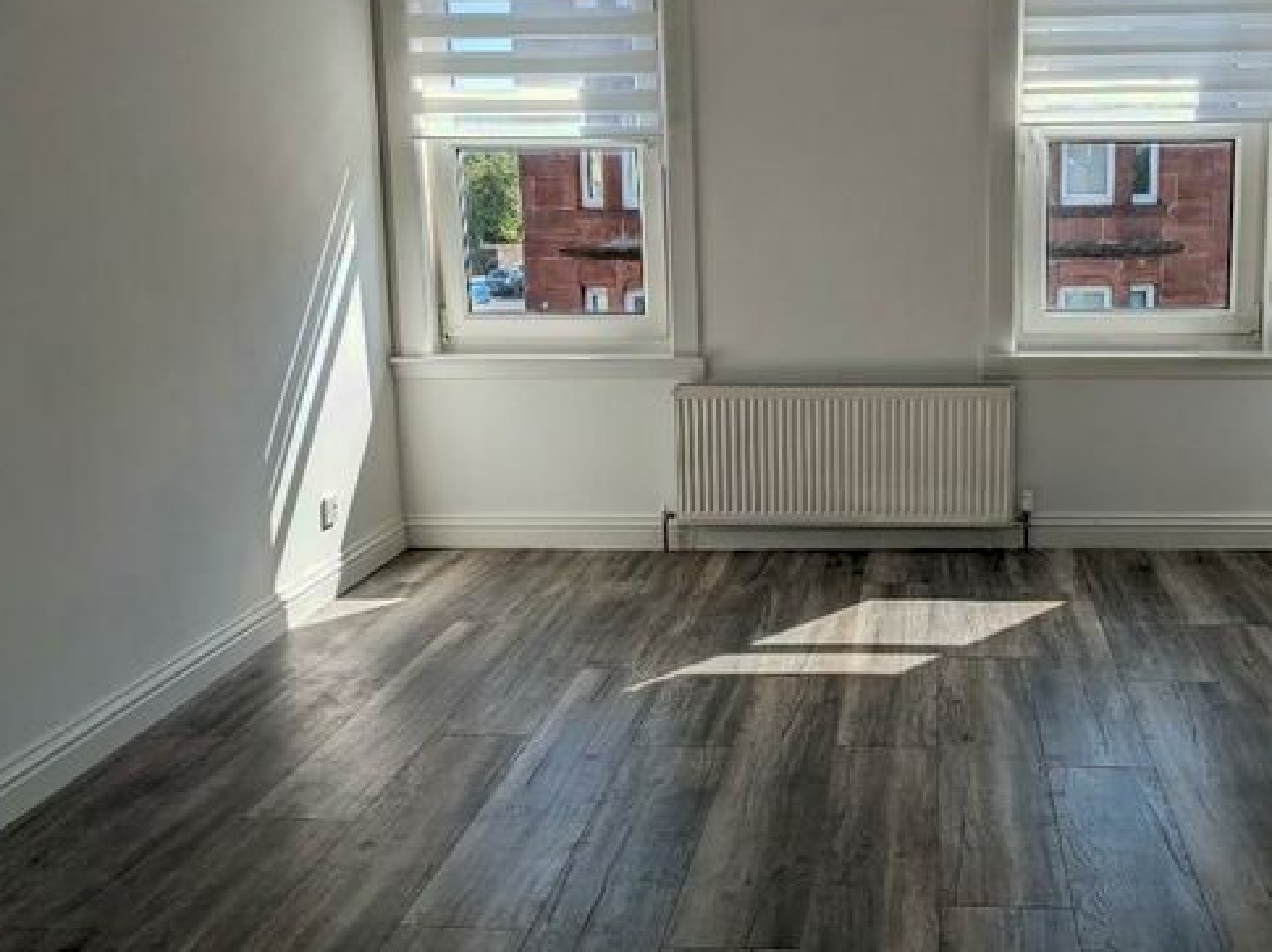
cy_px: 403
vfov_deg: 36.7
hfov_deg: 47.2
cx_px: 837
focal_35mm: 39
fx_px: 1432
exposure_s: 1/1675
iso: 55
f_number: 1.73
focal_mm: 4.38
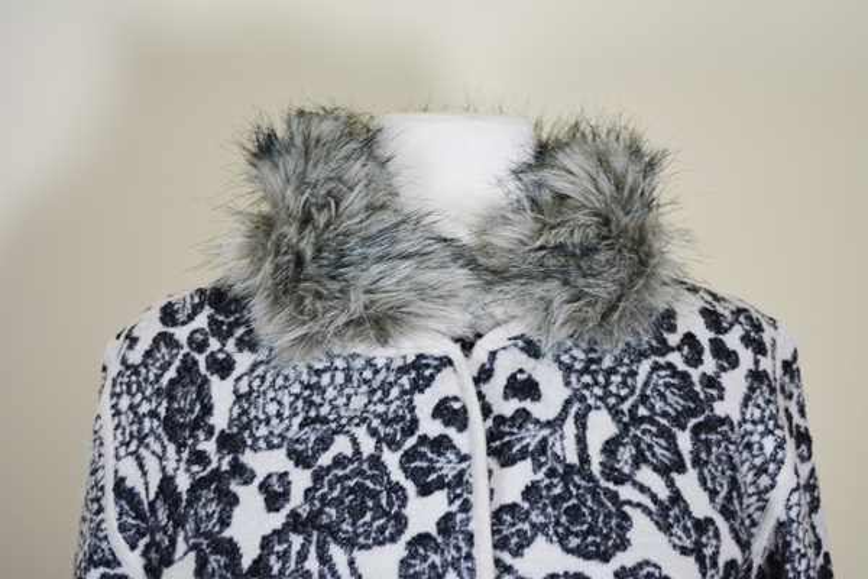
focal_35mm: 60
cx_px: 434
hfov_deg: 33.4
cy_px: 290
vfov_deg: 22.6
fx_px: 1447
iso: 800
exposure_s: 1/50
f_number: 5.3
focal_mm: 40
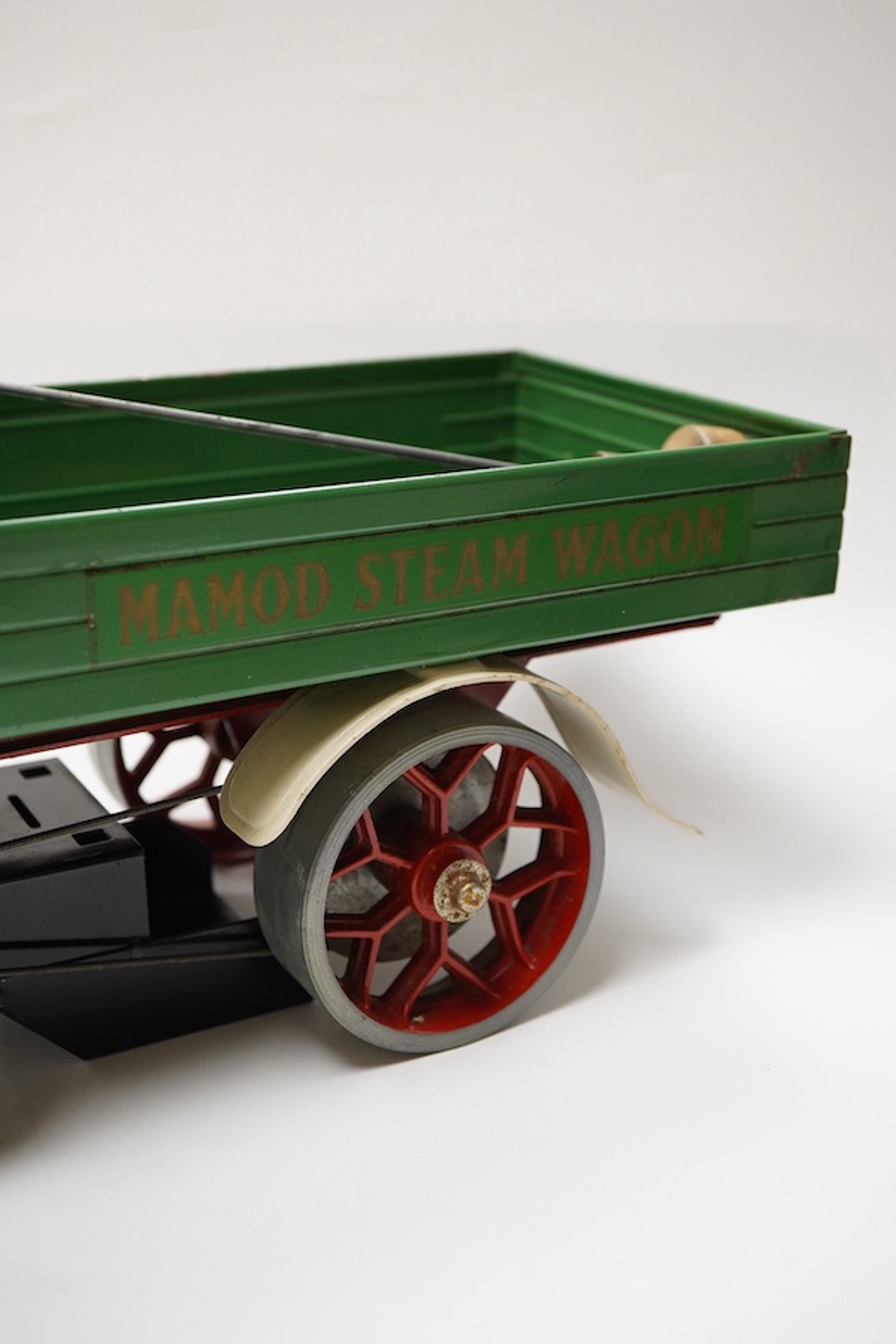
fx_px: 1680
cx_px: 448
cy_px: 672
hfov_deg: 29.9
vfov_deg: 43.6
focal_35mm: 45
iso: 1250
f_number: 7.1
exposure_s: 1/125
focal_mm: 30
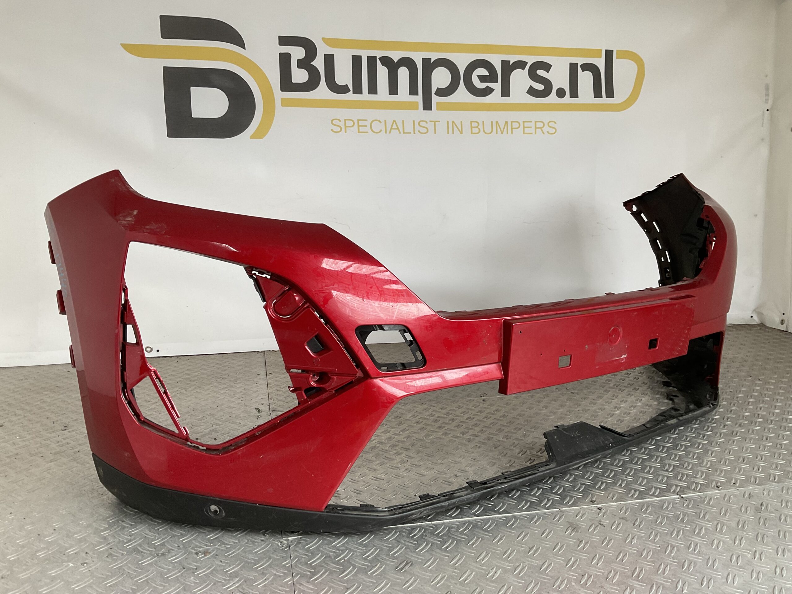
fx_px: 664
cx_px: 396
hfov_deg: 61.7
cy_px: 297
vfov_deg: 48.2
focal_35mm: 29
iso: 50
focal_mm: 3
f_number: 1.8
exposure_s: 1/60
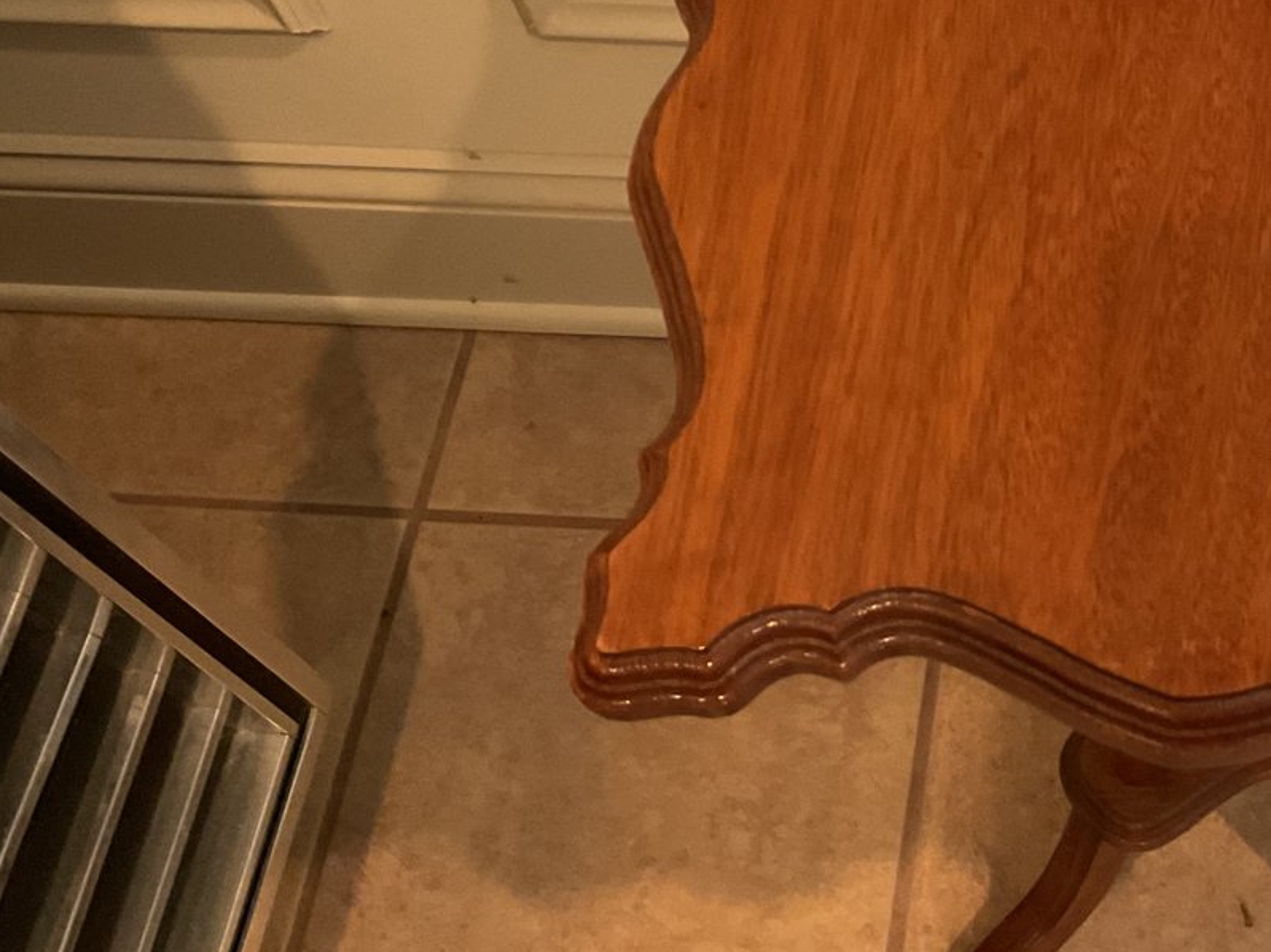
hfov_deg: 33.2
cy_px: 283
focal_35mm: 55
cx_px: 1138
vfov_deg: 26.3
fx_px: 2019
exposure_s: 1/30
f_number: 1.8
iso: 250
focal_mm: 3
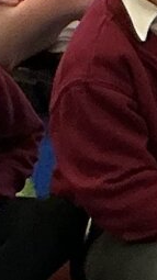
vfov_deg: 8.1
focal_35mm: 254
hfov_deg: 4.1
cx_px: 832
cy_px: -275
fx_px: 1884
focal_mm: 3
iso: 125
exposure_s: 1/50
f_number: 1.8
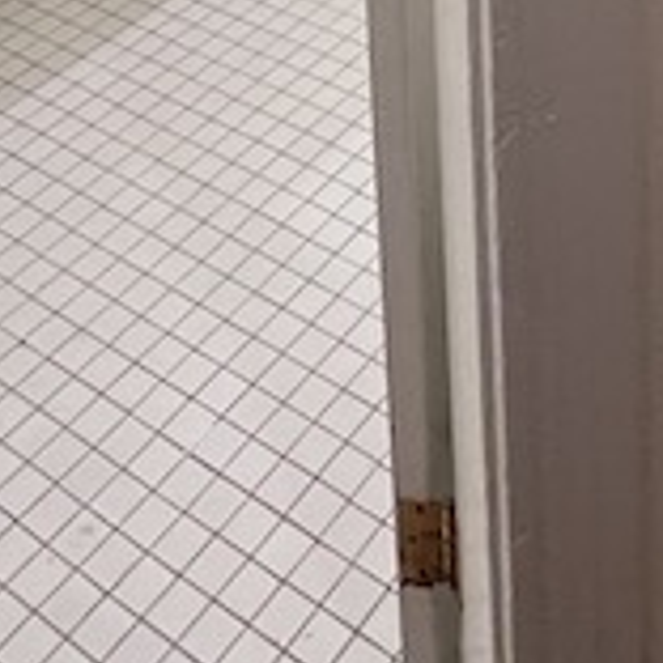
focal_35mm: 59
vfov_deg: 20.3
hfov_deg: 27.4
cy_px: -544
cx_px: 663
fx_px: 1278
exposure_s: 1/60
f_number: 1.8
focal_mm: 1.57
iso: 200
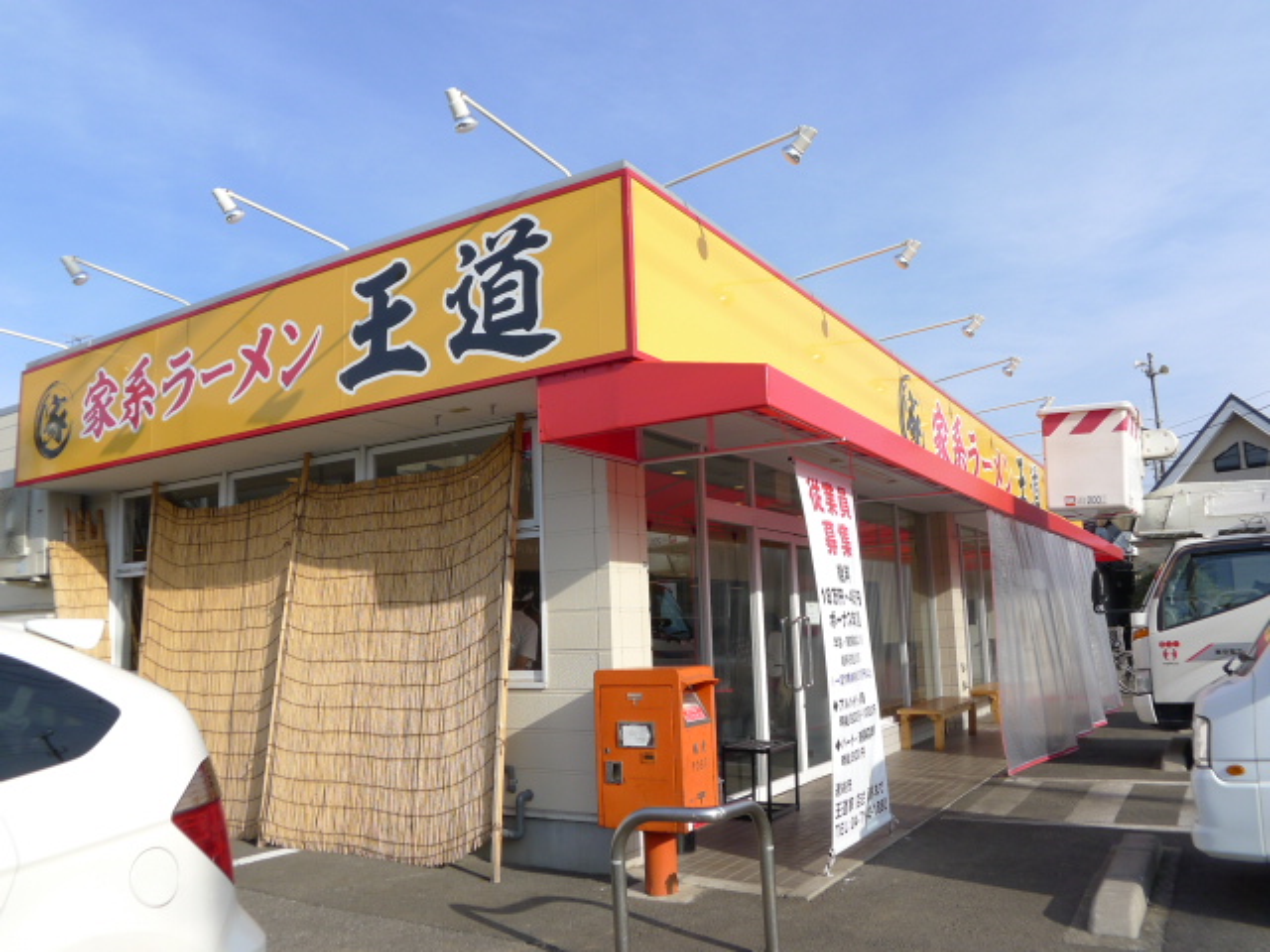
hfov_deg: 52.6
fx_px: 1284
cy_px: 476
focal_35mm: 35
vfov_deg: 40.7
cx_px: 635
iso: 80
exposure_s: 1/500
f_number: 4
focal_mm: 7.5
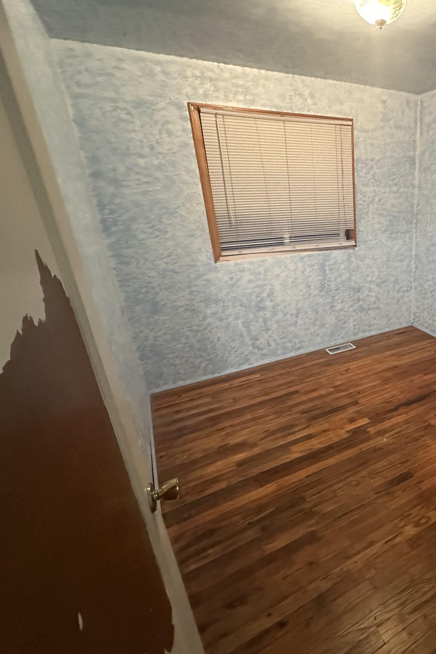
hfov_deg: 55.1
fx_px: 363
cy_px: 323
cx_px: 380
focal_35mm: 20
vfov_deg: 84.0
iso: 1000
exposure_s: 1/60
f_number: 2.2
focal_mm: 2.22
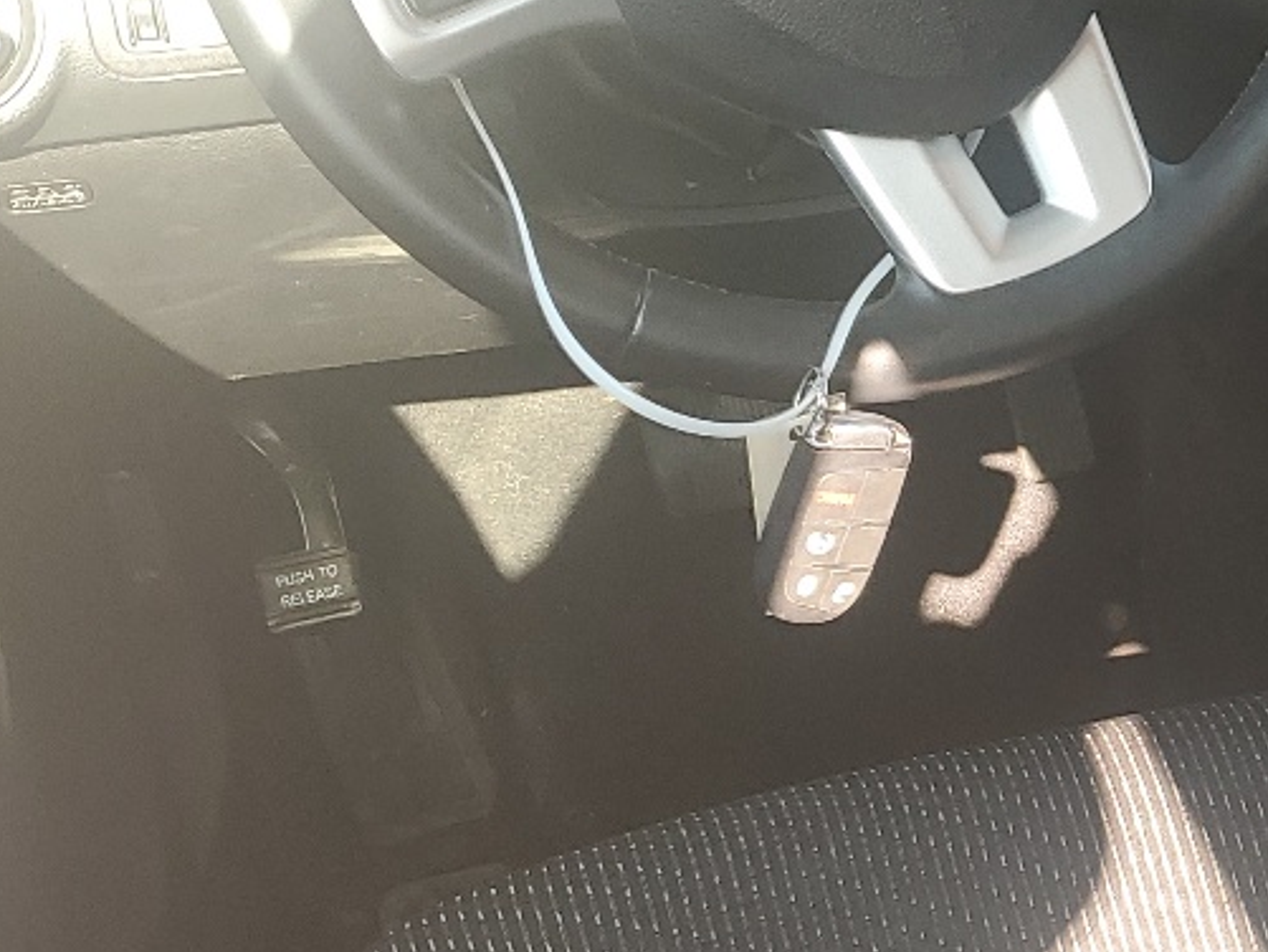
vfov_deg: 17.8
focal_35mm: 83
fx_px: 3041
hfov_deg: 21.7
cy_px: 554
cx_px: 1541
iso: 50
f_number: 1.5
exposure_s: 1/161
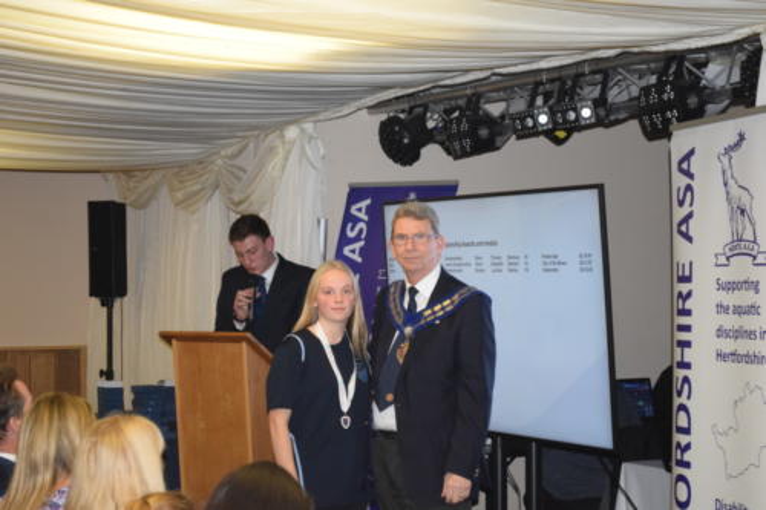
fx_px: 1755
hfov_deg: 24.6
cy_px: 255
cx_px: 383
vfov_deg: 16.5
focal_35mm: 82
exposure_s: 1/60
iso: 3200
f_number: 5.6
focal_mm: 55
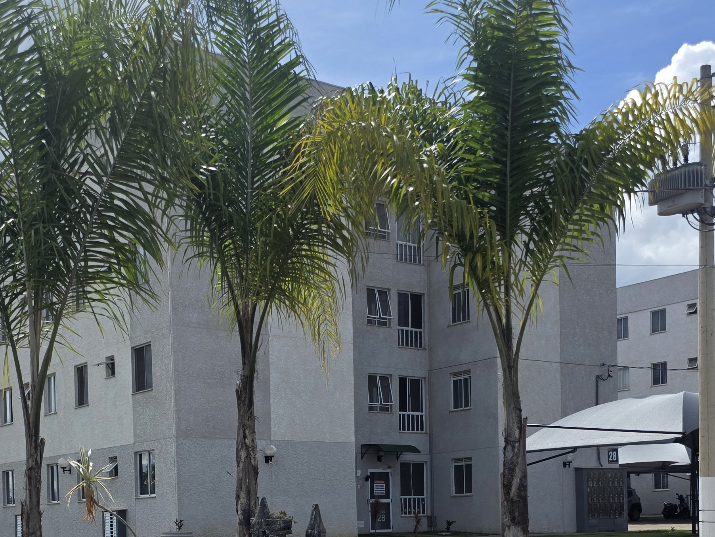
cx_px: 301
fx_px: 1053
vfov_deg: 27.0
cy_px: 535
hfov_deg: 37.4
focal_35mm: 51
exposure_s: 1/6809
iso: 80
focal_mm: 6.3
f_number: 1.7
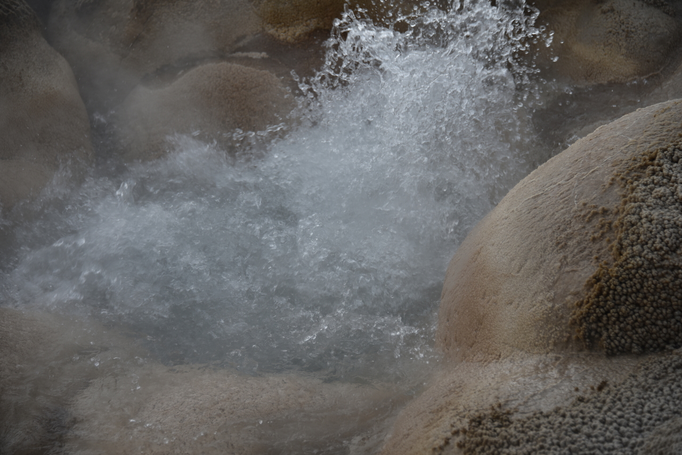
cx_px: 341
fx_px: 2198
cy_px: 228
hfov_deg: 17.6
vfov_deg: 11.8
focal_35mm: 116
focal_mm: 116
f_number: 5.6
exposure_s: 1/250
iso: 140
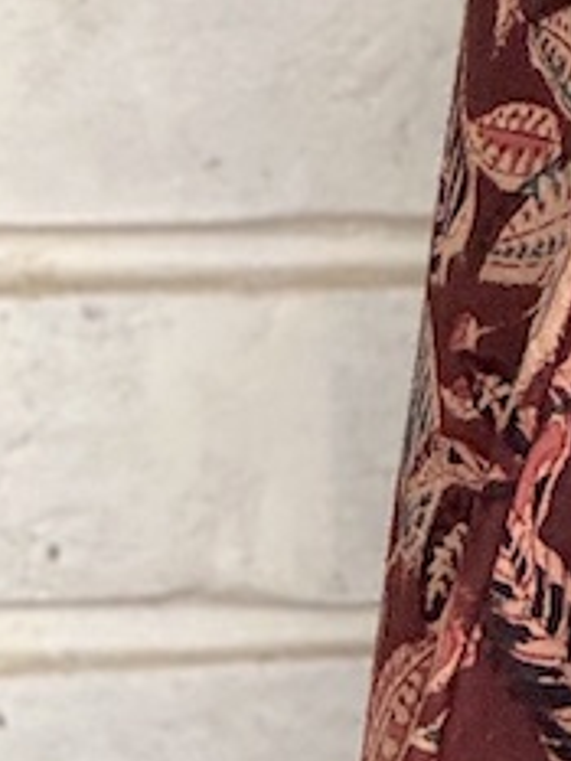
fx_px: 10328
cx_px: 1180
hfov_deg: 3.1
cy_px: -506
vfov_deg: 4.2
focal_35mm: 470
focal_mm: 9
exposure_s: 1/99
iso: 80
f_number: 2.8
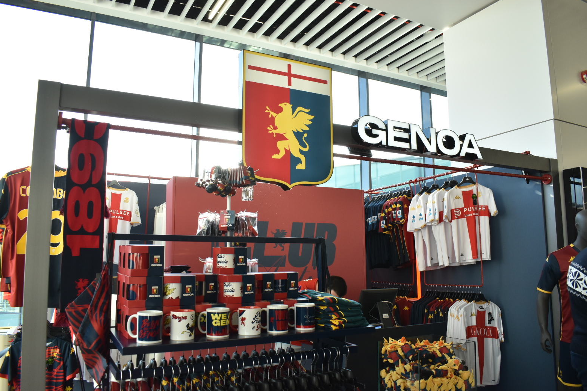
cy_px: 201
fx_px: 456
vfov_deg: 46.4
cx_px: 303
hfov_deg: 65.5
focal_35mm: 28
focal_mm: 18
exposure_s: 1/250
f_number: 5.6
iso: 800
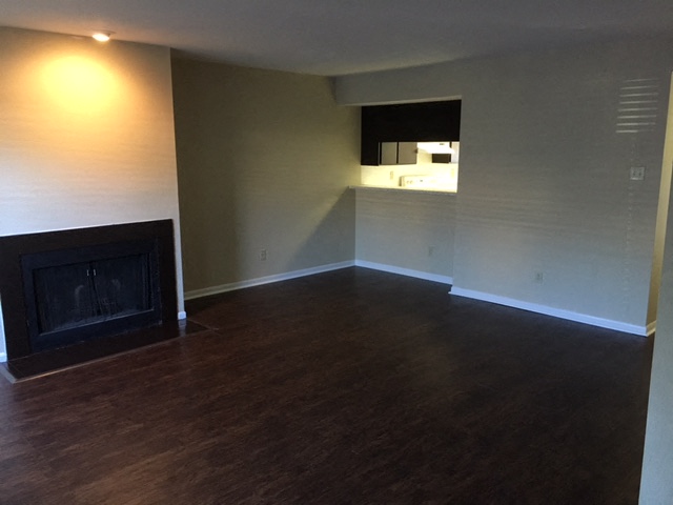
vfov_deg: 48.2
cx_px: 336
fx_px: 564
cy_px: 252
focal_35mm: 29
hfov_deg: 61.7
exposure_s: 1/20
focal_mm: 4.15
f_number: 2.2
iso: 200
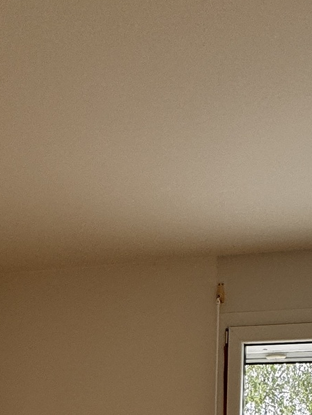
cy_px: 693
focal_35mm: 60
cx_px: 231
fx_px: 721
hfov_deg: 24.2
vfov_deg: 22.8
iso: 40
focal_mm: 2.22
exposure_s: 1/99
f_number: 2.2
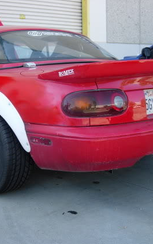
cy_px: 122
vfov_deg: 37.5
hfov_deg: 23.8
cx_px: 42
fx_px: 360
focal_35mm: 54
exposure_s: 1/249
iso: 79
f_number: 2.8
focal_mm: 7.8
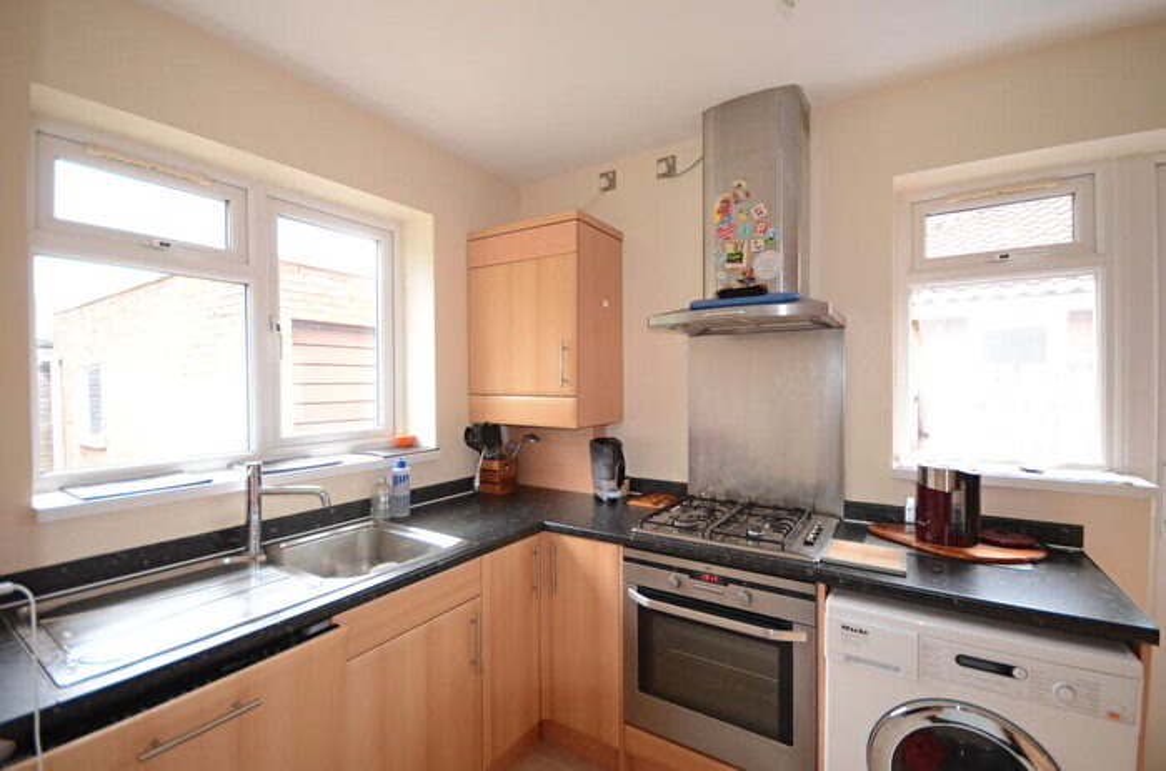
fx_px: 485
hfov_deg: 100.5
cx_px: 583
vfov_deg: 77.0
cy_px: 386
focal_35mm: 15
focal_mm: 10
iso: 900
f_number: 4.5
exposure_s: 1/100
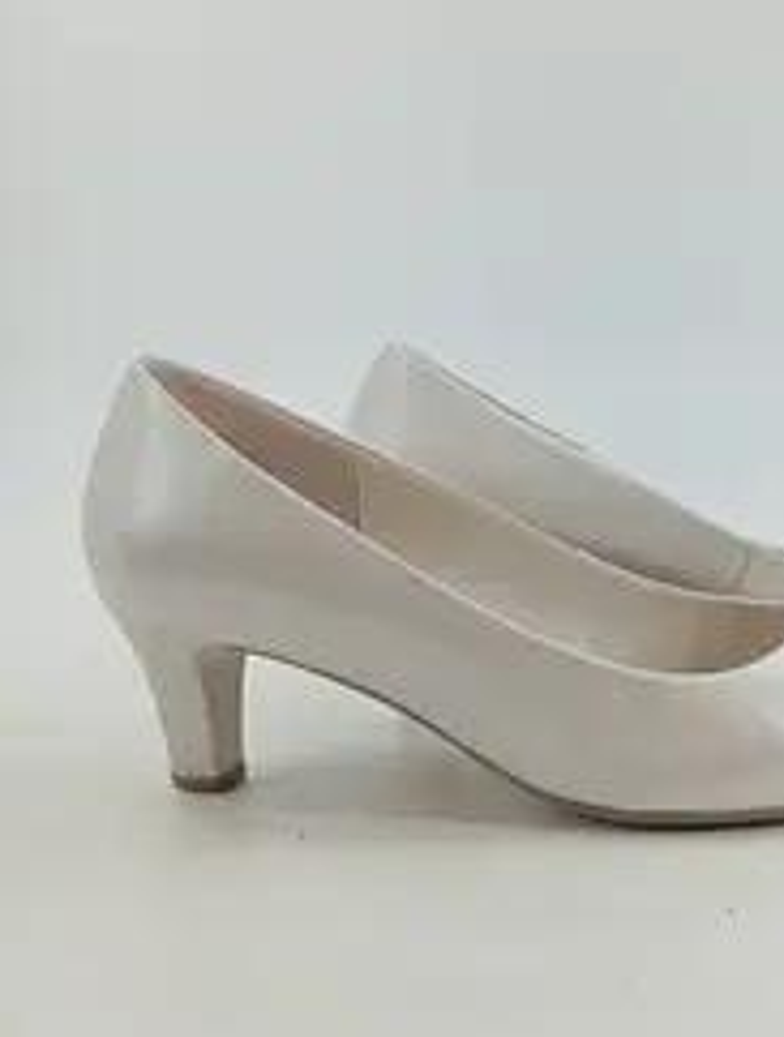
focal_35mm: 46
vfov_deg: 41.1
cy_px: 493
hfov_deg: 30.8
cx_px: 638
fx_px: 1382
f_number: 1.8
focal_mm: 4.22
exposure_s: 1/100
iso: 76
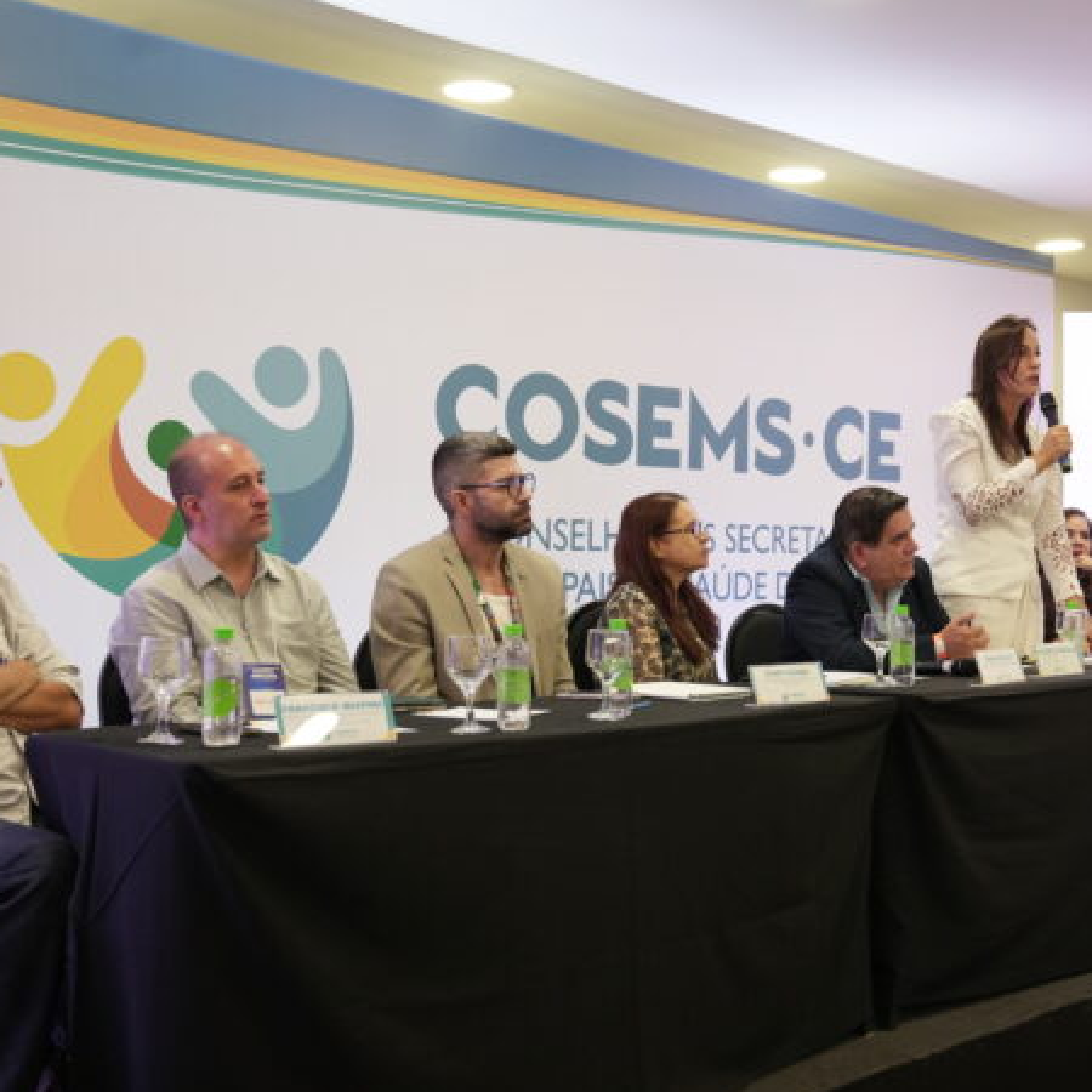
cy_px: 580
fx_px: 1606
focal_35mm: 45
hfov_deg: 37.2
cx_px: 718
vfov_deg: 37.5
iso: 2500
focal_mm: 31
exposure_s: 1/250
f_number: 4
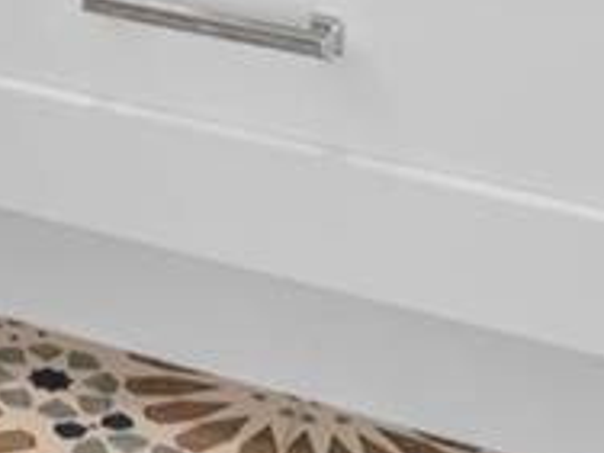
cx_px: -398
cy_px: -919
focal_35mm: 131
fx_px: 2286
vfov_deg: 9.1
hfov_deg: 13.8
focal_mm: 16
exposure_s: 1/2.5
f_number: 9
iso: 250
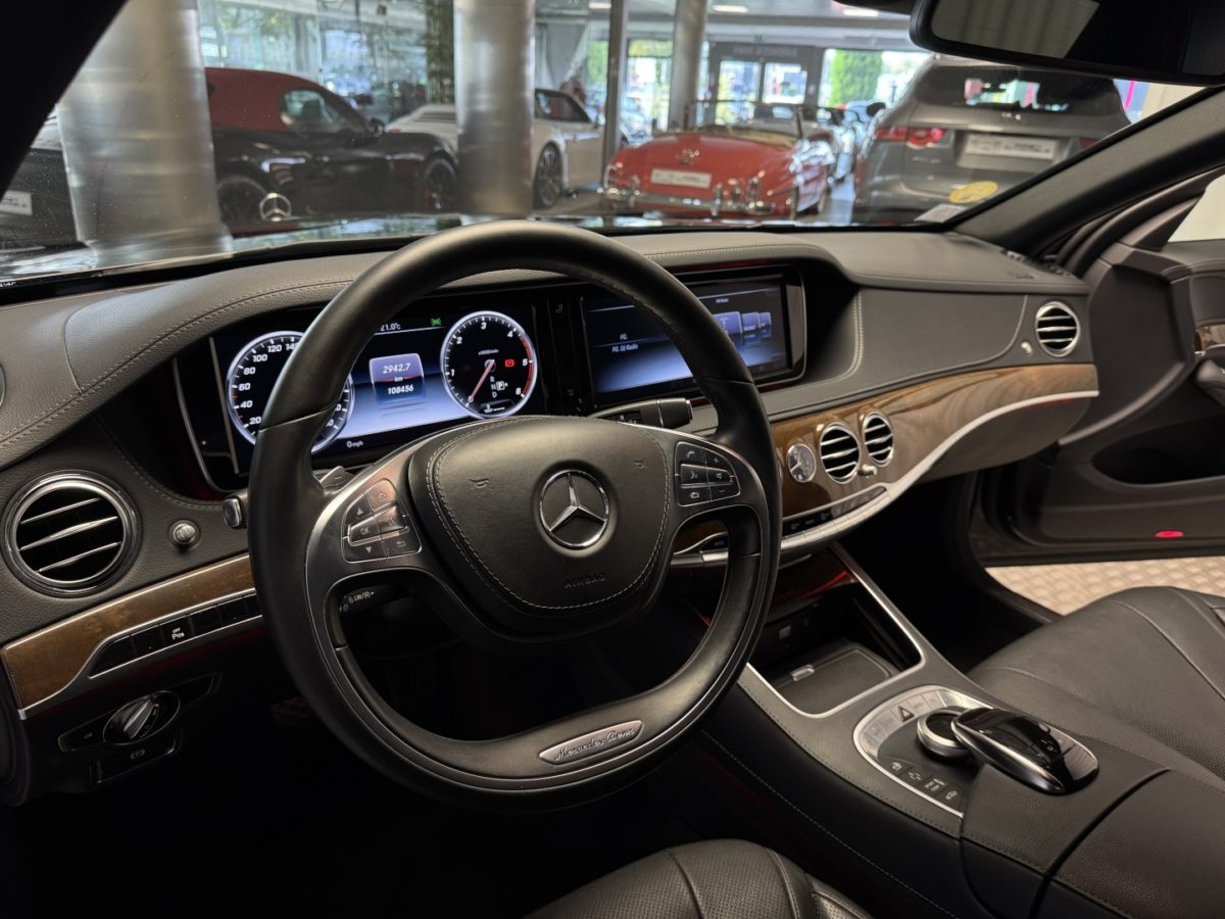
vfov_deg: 56.8
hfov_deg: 71.6
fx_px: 849
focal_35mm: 24
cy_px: 460
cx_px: 612
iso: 200
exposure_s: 1/68
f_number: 1.78
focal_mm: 6.76
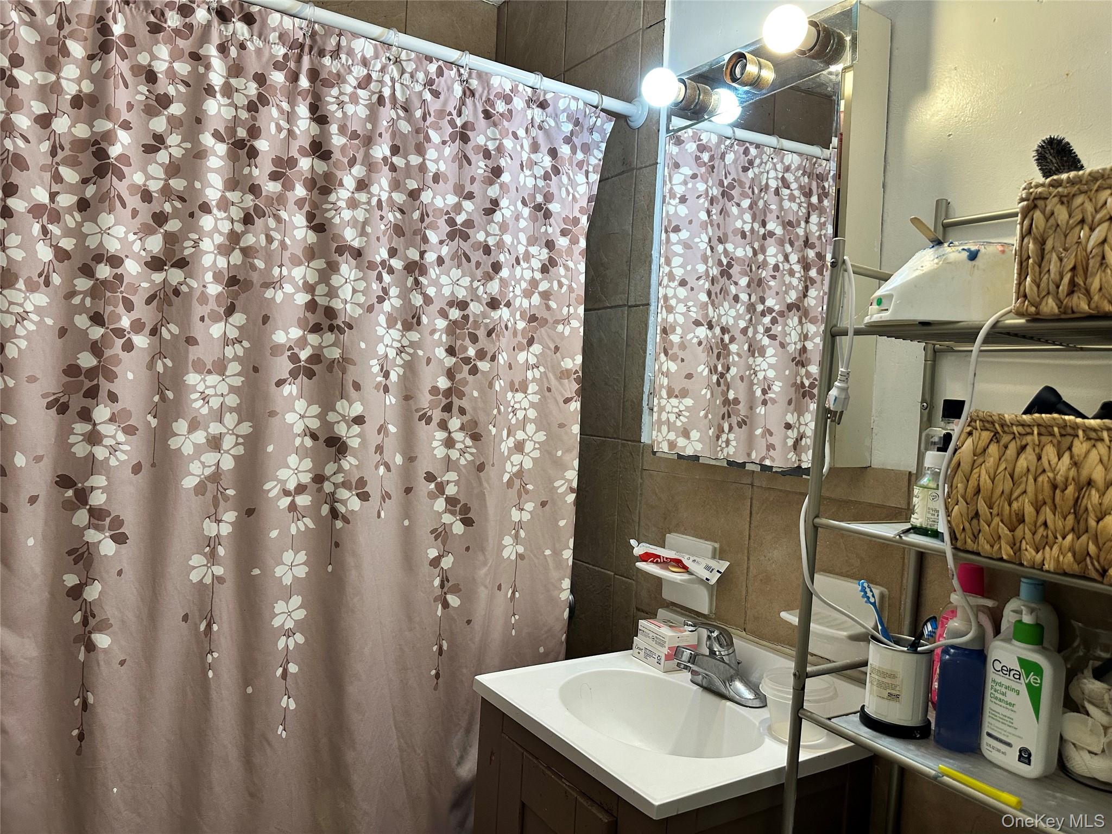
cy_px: 417
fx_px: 771
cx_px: 556
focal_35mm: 24
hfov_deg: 71.6
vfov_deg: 56.8
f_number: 1.78
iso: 200
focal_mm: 6.86
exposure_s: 1/60
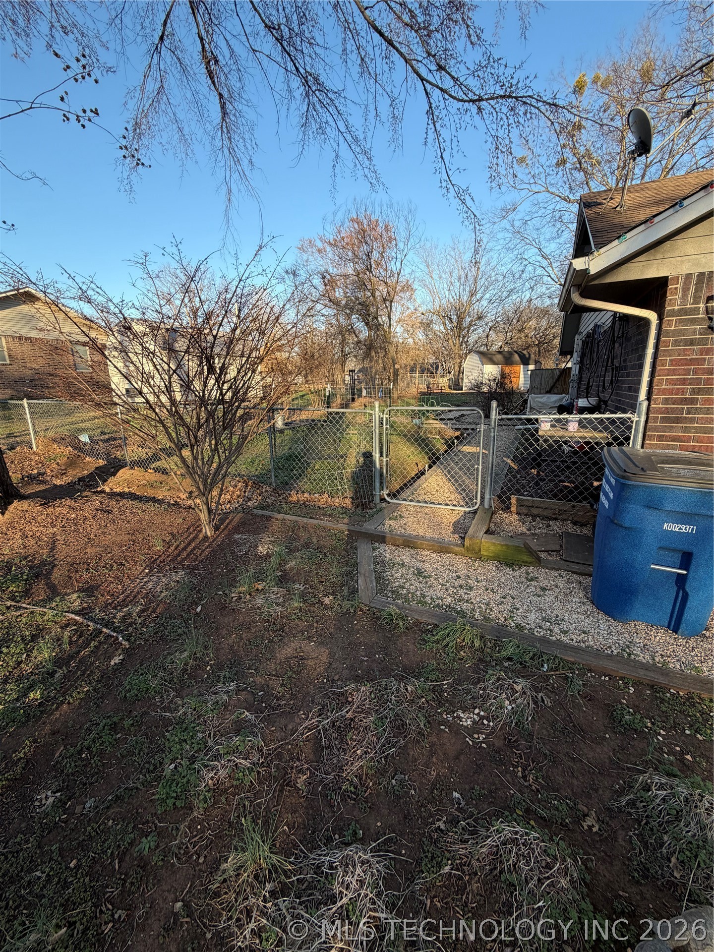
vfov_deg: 102.1
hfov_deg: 85.7
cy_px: 476
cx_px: 357
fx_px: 385
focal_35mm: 14
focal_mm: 2.22
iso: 64
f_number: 2.2
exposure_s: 1/502
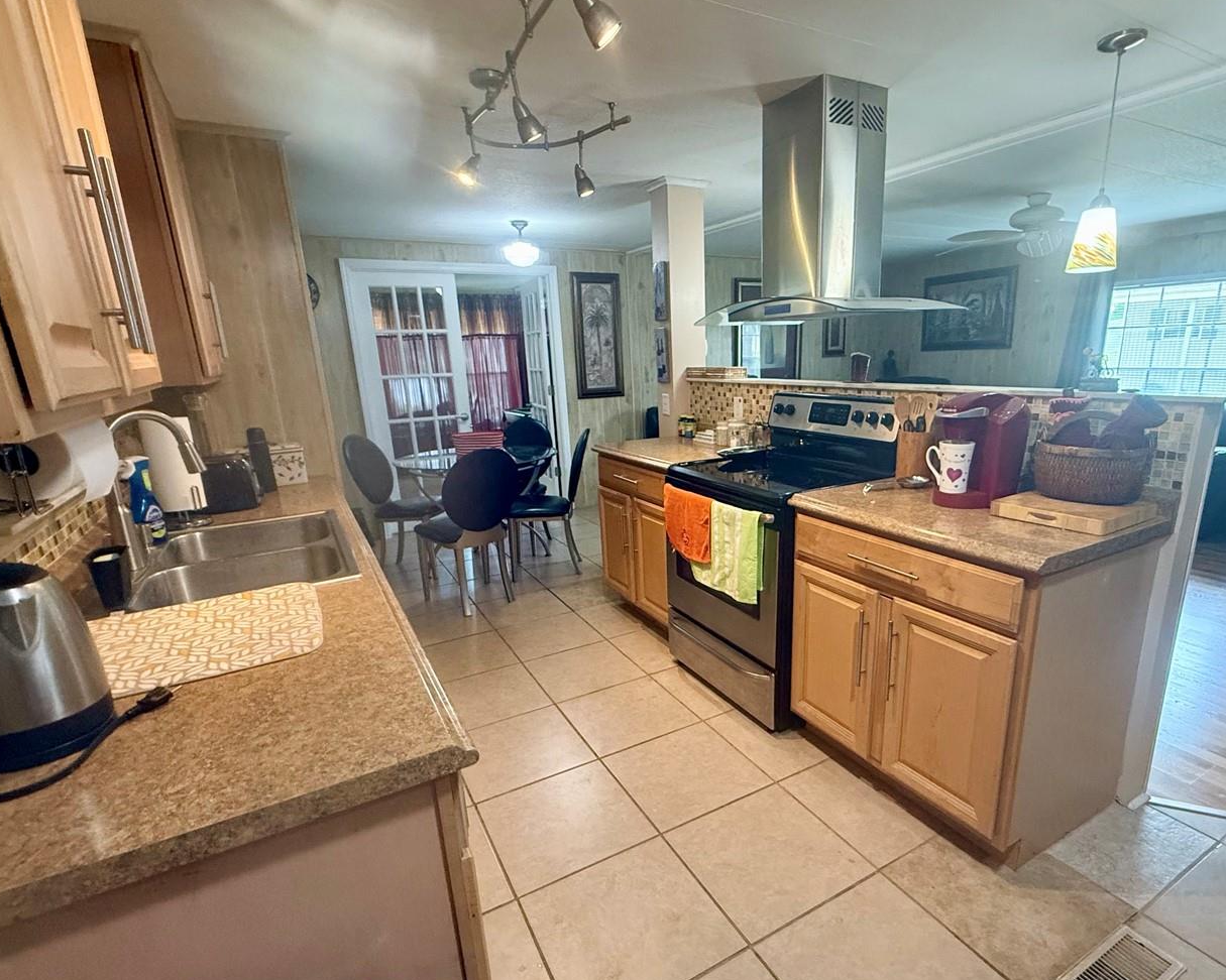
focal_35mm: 18
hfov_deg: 86.1
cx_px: 678
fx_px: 653
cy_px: 533
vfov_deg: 73.6
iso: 500
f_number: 2.2
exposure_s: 1/60
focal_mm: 2.22
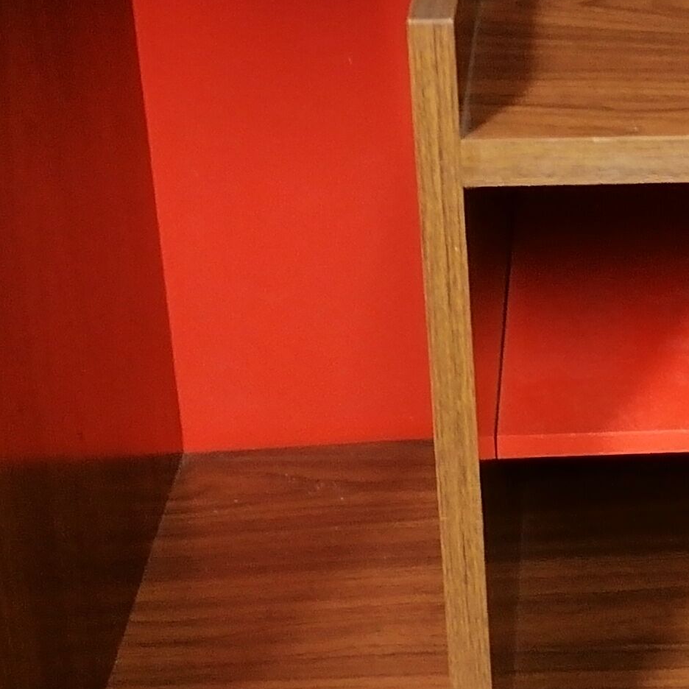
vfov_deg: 16.9
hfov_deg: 15.9
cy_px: 96
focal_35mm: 102
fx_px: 2297
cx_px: 989
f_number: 1.8
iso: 500
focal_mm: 5.4
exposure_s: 1/25
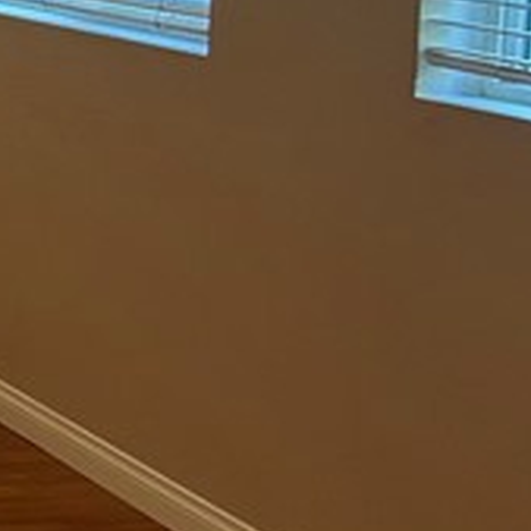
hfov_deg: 10.4
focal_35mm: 139
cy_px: -28
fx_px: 2412
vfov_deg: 12.4
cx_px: -845
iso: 100
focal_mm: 5.7
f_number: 1.5
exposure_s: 1/60
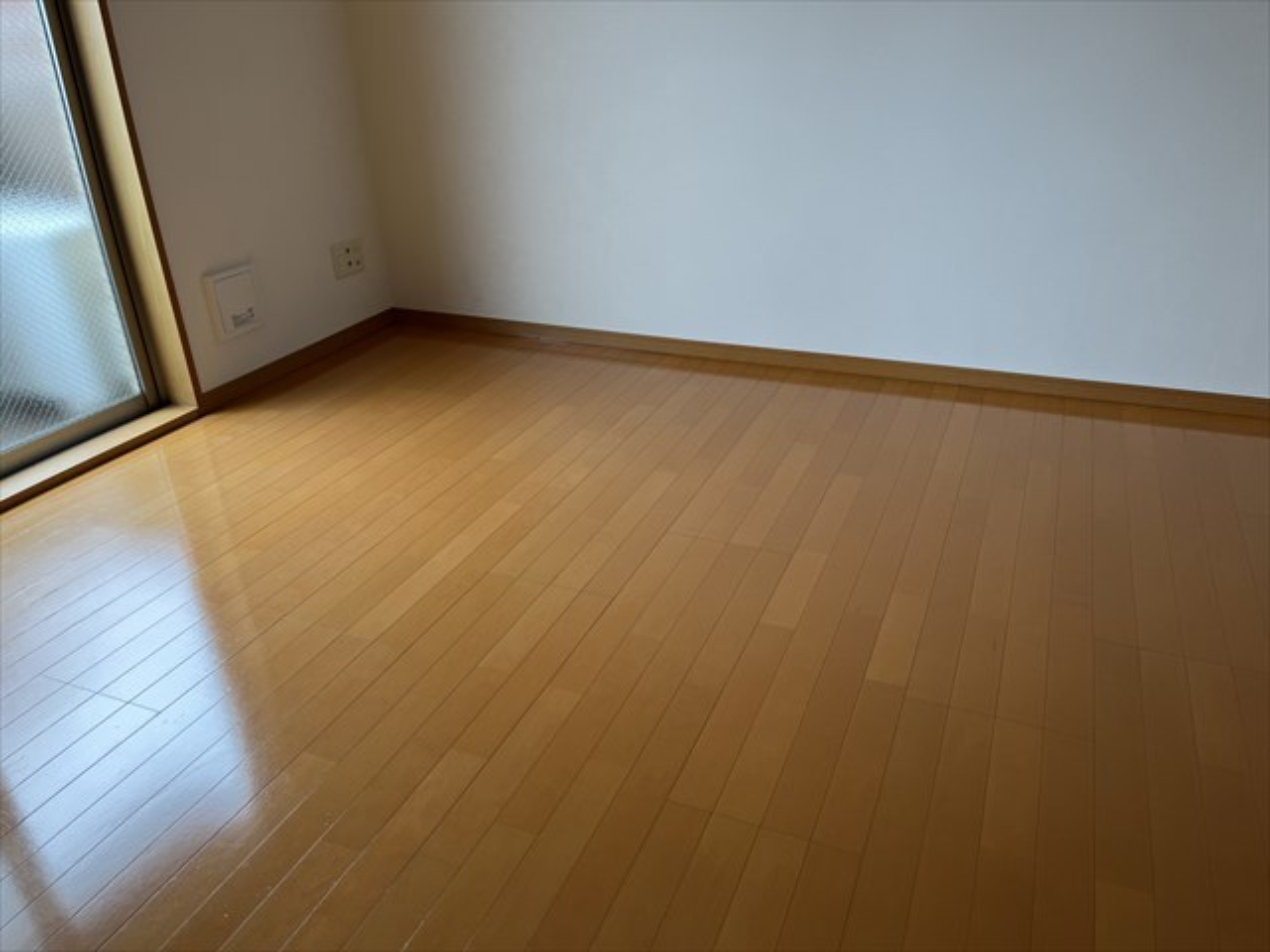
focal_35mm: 26
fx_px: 954
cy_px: 476
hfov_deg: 67.3
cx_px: 635
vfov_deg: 53.1
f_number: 1.6
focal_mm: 5.1
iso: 32
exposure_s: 1/146
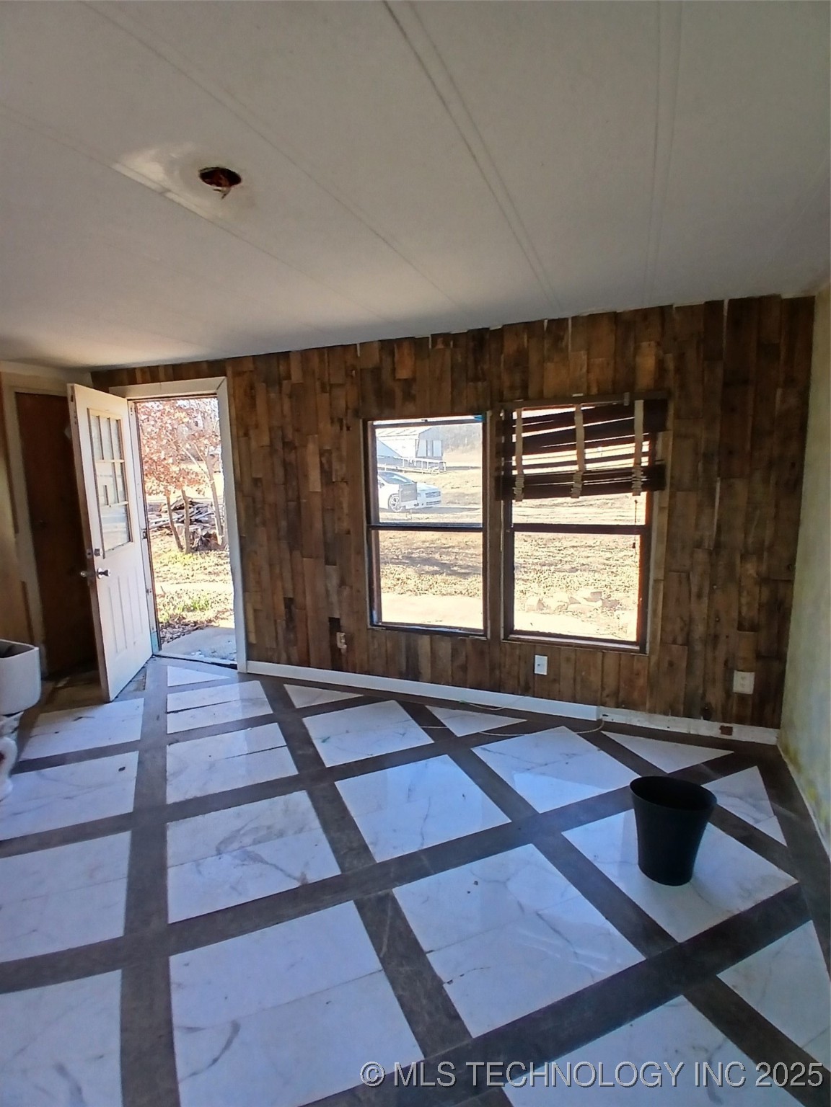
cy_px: 554
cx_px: 416
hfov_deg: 74.7
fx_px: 544
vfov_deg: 91.0
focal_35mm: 17
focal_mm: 1.4
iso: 64
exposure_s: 1/120
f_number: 2.2
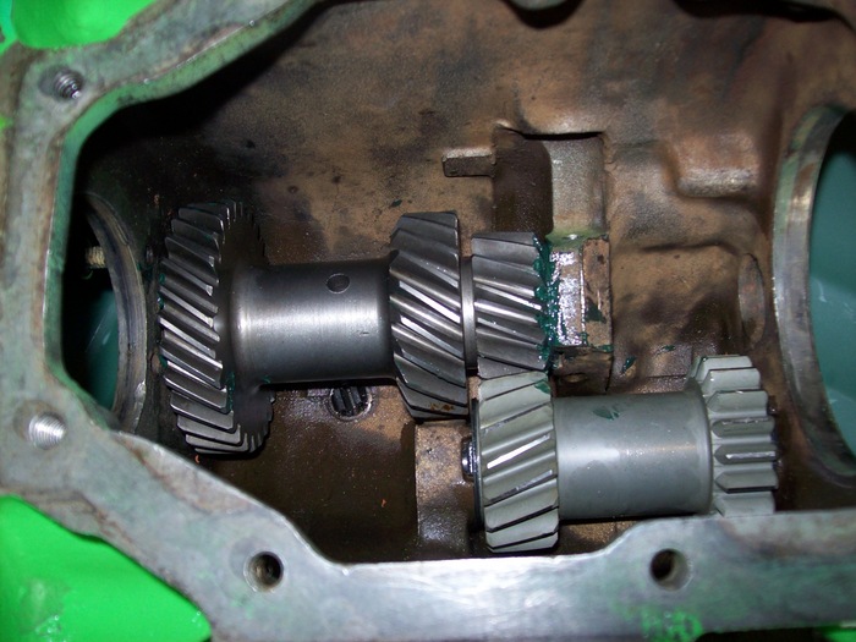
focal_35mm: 36
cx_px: 428
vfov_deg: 39.7
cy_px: 321
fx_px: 890
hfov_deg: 51.4
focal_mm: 6
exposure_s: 1/64
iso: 80
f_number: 2.7
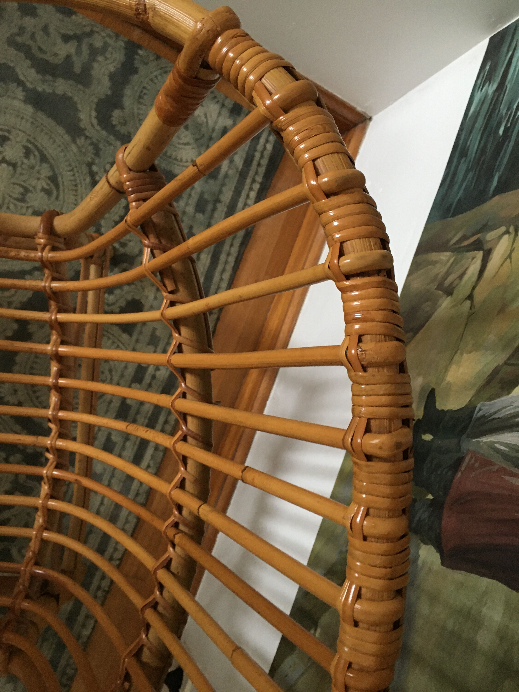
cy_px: 346
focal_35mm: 29
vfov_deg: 61.7
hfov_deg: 48.2
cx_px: 260
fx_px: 580
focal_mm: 4.15
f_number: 2.2
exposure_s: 1/20
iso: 200
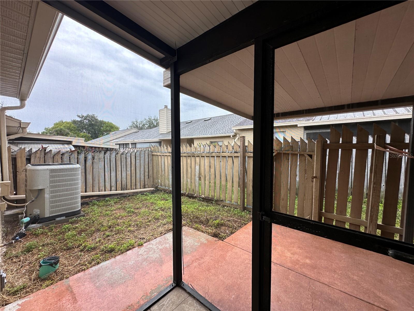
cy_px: 156
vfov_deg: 85.7
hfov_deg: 102.1
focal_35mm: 14
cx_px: 207
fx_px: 167
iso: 40
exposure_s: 1/123
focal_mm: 2.22
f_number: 2.2
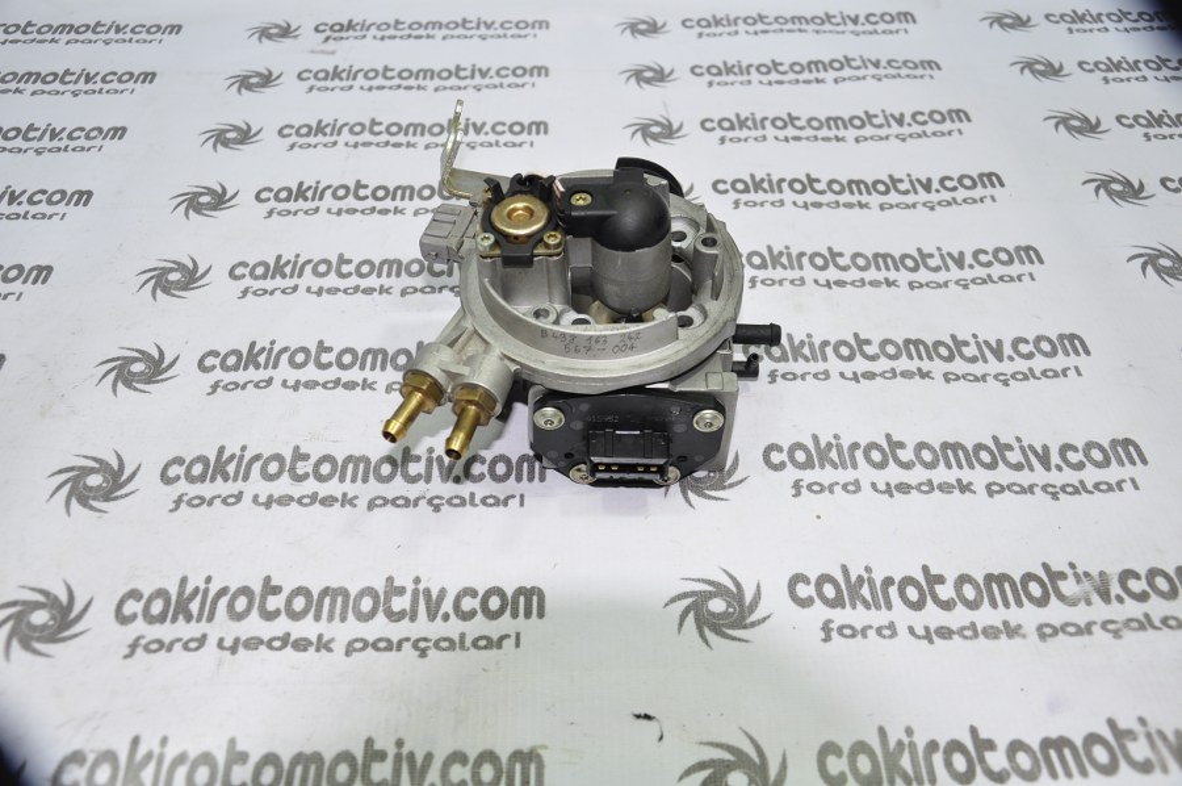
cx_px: 591
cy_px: 393
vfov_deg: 36.8
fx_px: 1181
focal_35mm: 36
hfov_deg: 53.2
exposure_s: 1/40
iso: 200
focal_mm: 24
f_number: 5
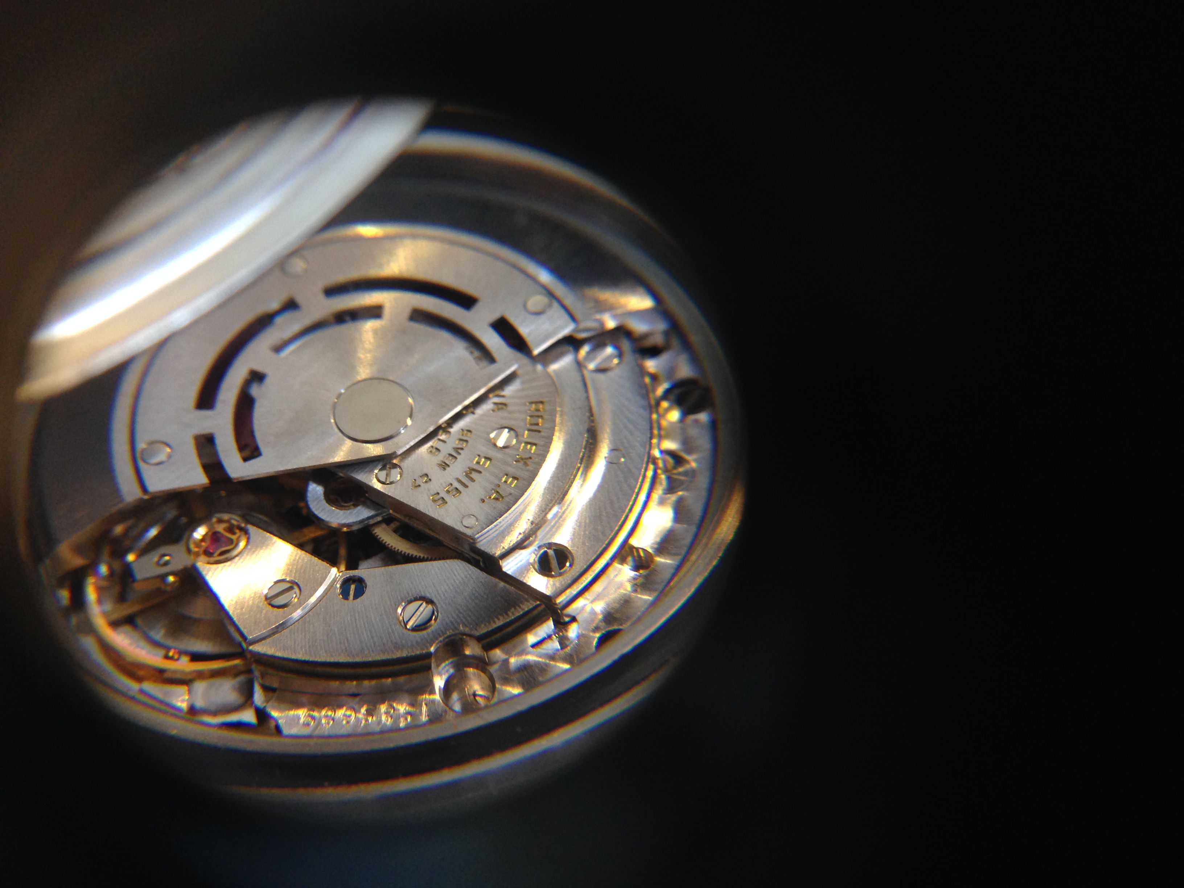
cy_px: 444
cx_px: 592
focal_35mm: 33
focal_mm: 4.12
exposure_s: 1/20
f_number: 2.4
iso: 125
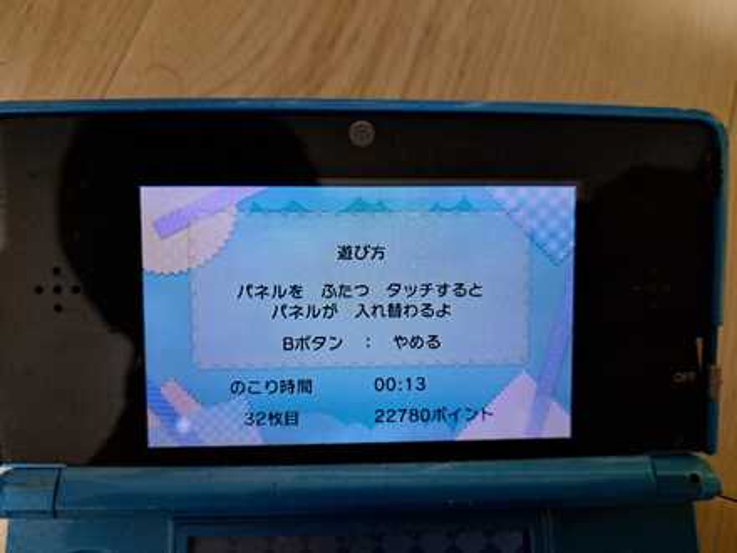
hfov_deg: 71.6
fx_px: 511
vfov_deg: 56.8
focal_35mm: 24
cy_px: 276
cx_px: 368
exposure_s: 1/50
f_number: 1.8
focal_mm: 5.23
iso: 400
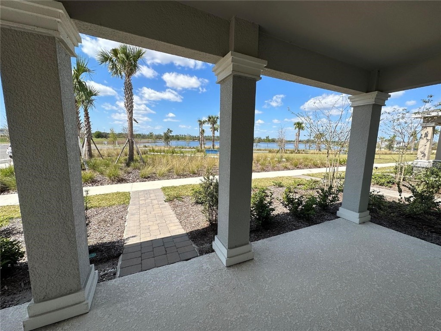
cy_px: 166
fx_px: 178
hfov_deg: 102.1
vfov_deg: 85.7
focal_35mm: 14
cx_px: 220
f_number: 2.2
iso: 50
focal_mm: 2.22
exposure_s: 1/2353
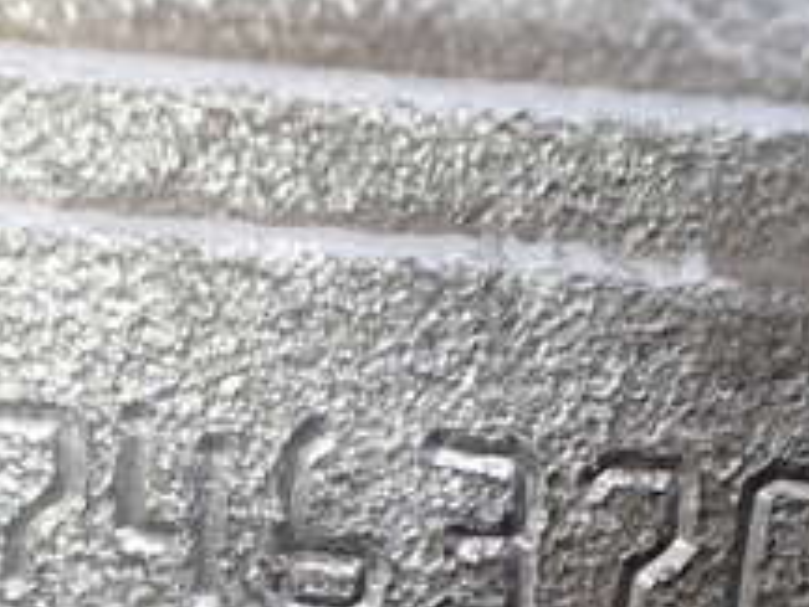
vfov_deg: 16.8
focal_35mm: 83
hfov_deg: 23.5
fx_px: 1941
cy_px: 797
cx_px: 369
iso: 125
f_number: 2.3
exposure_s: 1/125
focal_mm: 5.4
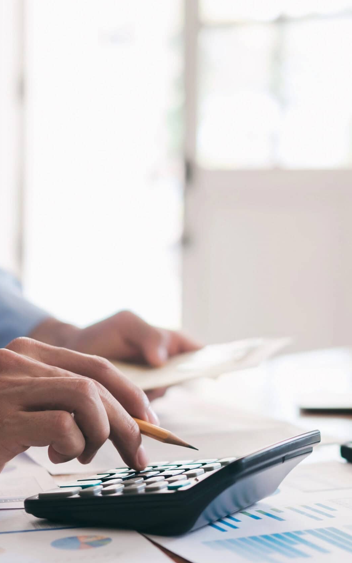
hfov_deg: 15.8
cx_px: 290
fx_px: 1258
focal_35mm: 82
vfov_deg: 25.2
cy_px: 283
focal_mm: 35
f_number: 2
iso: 200
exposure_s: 1/60
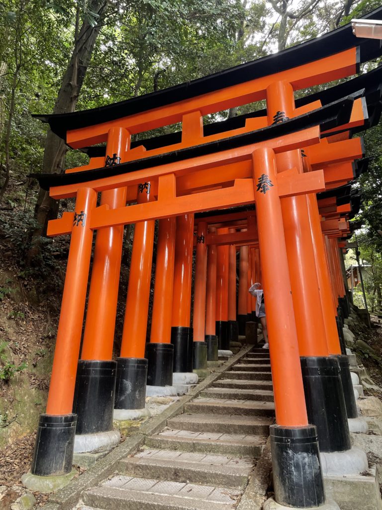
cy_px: 255
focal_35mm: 26
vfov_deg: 67.3
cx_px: 191
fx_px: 383
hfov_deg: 53.1
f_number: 1.6
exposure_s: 1/102
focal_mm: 4.2
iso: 125
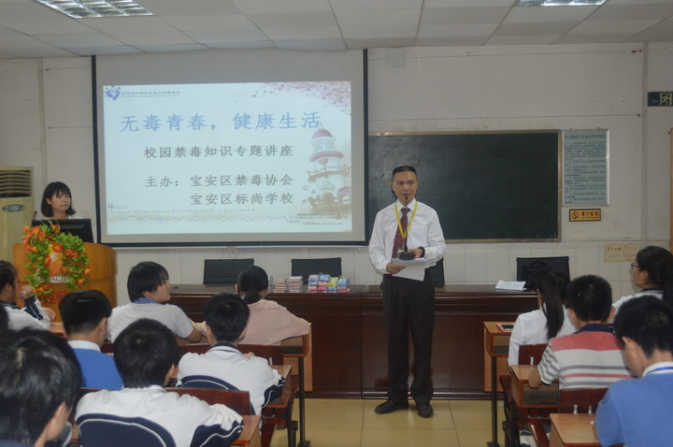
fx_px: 784
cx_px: 336
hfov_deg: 46.5
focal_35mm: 42
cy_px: 224
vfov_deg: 31.8
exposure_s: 1/60
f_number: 4.5
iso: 900
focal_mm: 28
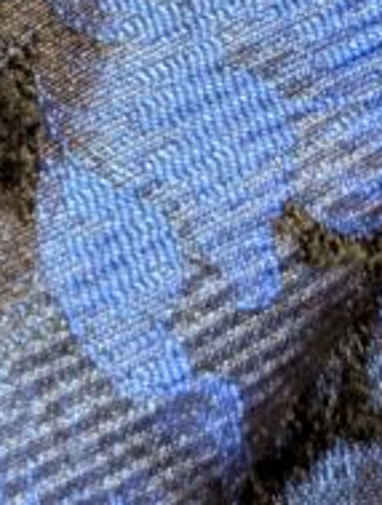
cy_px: -250
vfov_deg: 17.5
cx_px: 144
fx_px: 1478
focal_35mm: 101
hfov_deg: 14.7
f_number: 1.85
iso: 1317
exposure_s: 1/50
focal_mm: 6.81
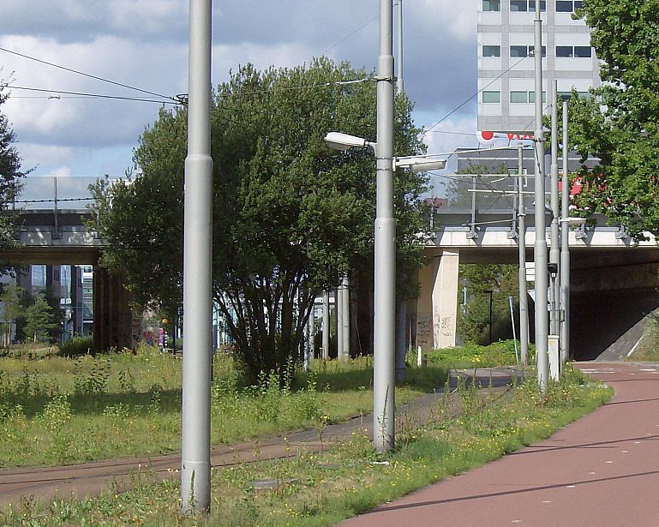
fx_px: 2730
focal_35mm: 140
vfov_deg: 11.0
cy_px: 216
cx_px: 424
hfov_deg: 13.7
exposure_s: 1/324
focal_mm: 18
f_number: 7.8
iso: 100
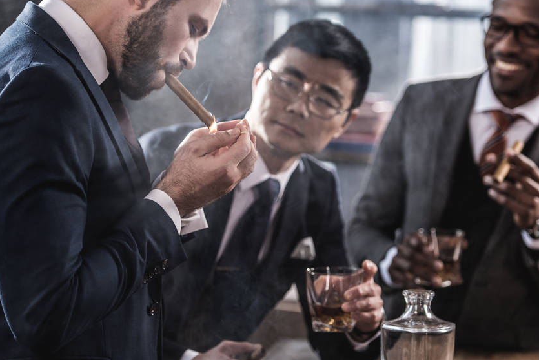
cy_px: 174
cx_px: 277
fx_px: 1872
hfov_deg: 16.4
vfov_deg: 11.0
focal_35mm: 125
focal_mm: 102
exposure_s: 1/200
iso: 125
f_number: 2.8
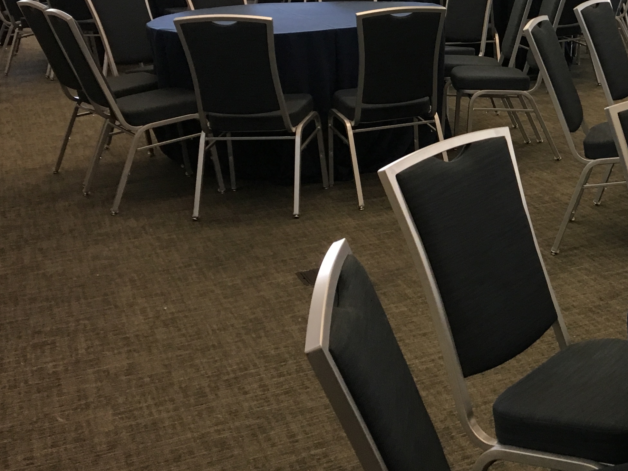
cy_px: 92
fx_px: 1089
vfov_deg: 24.0
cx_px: 644
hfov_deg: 29.8
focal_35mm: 60
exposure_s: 1/30
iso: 80
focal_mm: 4.15
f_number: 2.2
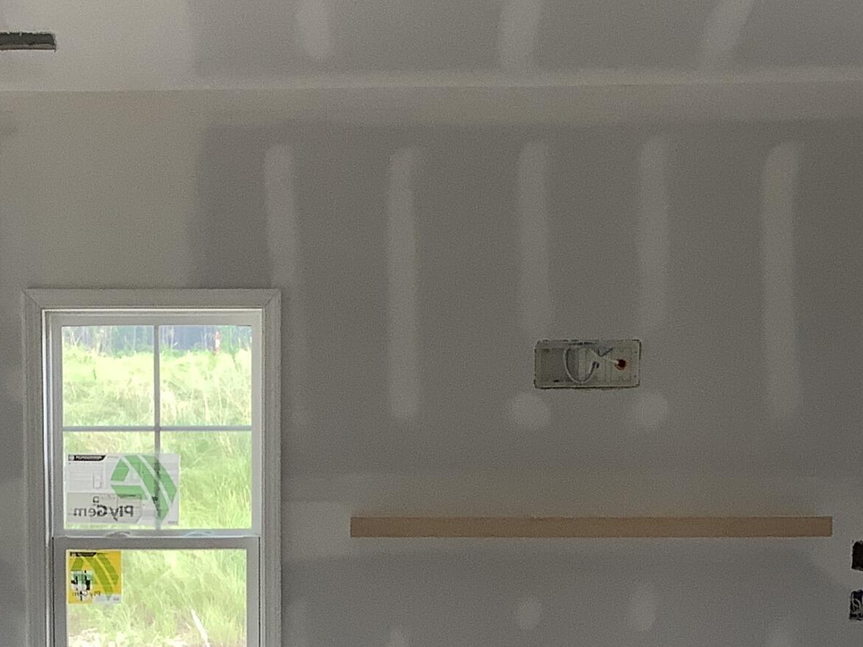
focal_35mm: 80
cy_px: 671
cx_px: 280
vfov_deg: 17.9
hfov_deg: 24.3
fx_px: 1994
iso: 64
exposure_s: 1/120
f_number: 2.4
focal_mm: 3.3
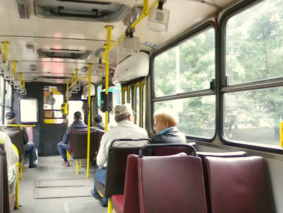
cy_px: 147
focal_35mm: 35
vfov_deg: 40.1
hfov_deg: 51.5
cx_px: 93
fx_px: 286
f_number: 3.5
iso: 200
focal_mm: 4.5
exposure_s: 1/8
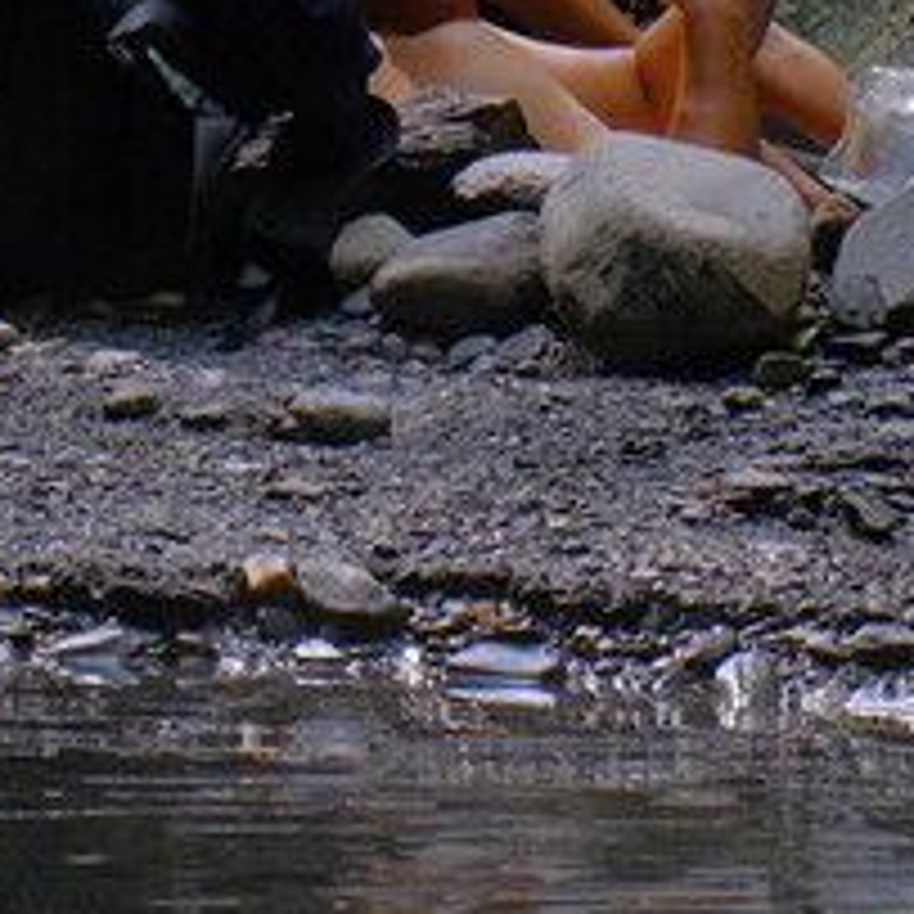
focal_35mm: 226
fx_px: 6751
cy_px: -117
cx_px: 401
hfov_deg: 7.7
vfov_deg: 7.7
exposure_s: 1/200
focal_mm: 30.2
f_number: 8
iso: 1000
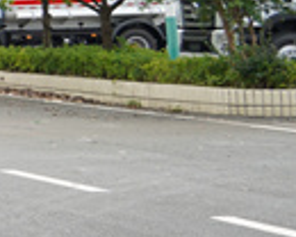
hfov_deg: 8.7
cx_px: -592
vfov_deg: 8.2
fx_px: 1621
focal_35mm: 185
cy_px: -111
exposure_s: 1/500
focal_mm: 32
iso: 100
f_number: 3.2
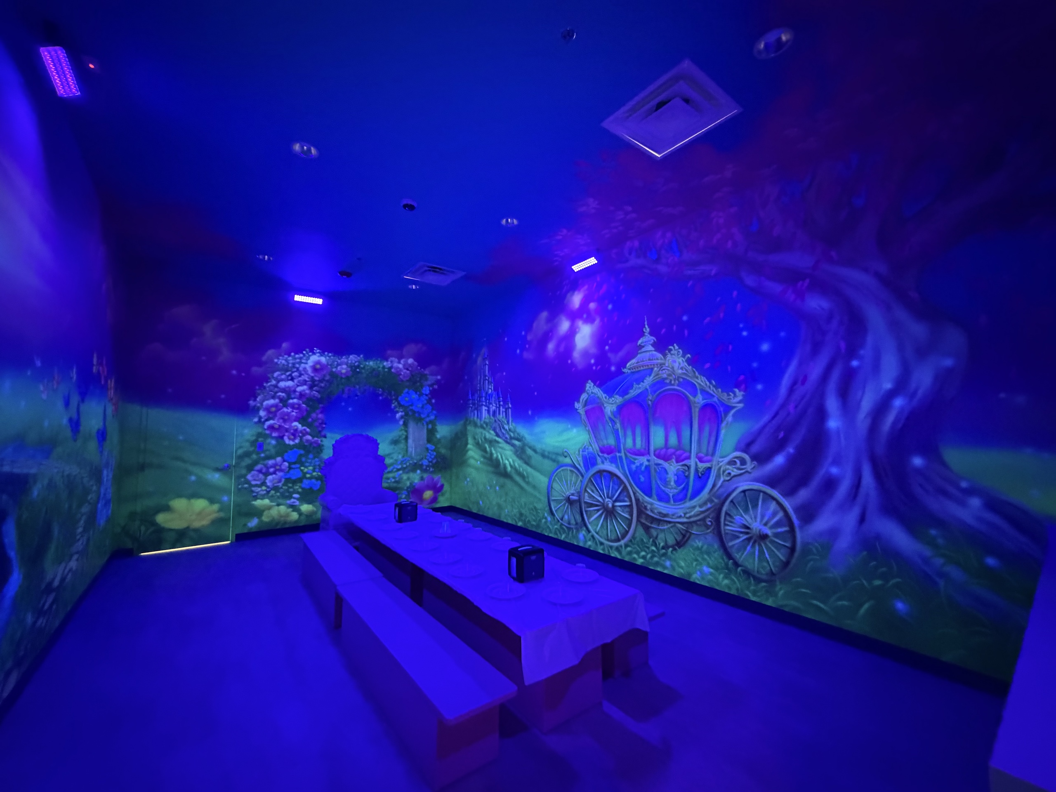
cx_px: 528
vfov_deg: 85.7
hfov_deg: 102.1
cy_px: 396
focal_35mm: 14
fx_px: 427
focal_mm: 2.22
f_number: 2.2
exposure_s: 1/40
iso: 1250
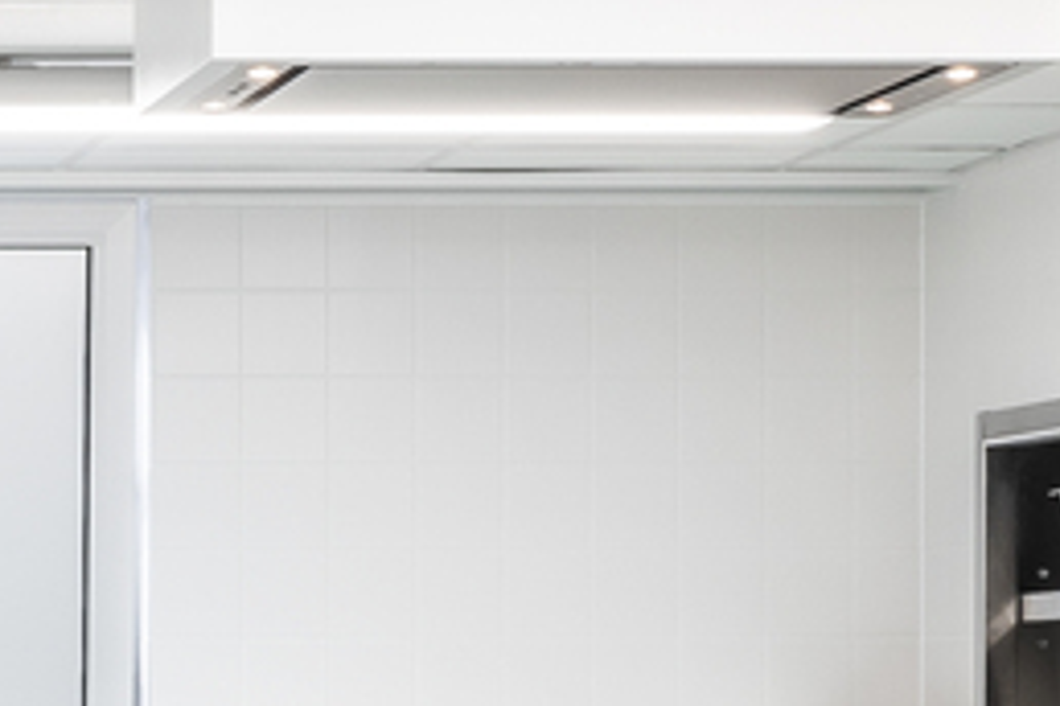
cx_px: -707
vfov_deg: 7.3
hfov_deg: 10.5
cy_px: 956
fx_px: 5476
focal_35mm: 186
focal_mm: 24
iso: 100
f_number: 14
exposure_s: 1/2.5
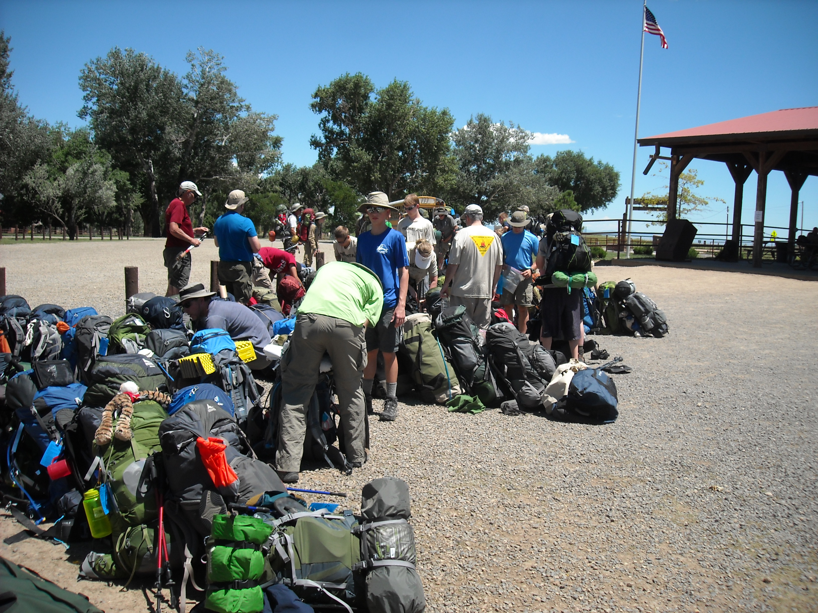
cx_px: 409
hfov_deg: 52.6
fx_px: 827
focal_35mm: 35
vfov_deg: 40.7
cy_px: 306
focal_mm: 5.7
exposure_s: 1/260
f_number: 5.6
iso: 64
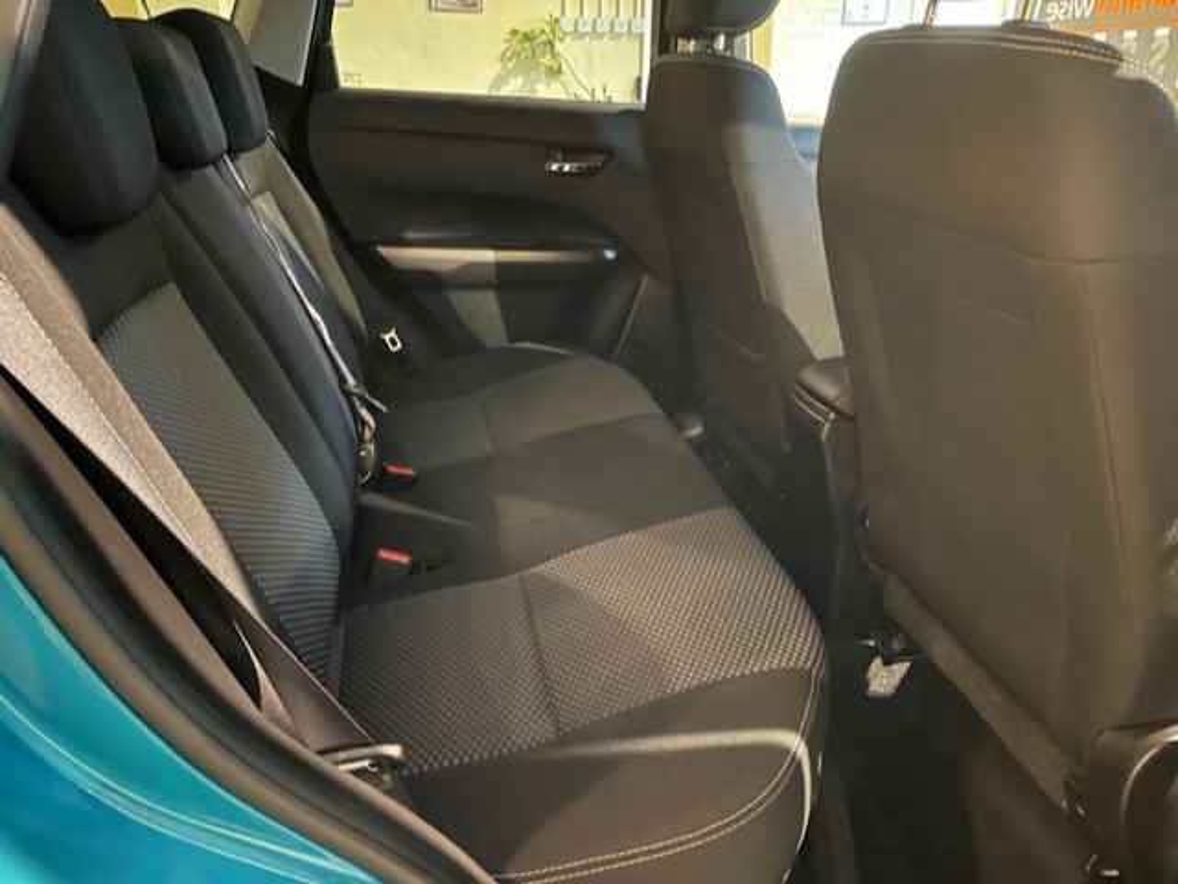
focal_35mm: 26
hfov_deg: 67.3
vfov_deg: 53.1
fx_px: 885
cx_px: 589
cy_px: 442
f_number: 1.6
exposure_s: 1/14
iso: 1600
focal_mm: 4.2
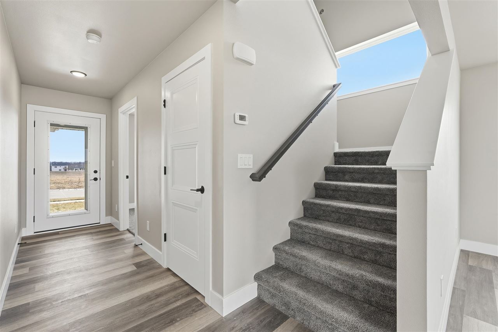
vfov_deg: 73.7
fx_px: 221
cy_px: 166
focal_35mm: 16
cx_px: 249
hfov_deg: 96.7
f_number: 9
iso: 250
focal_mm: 16
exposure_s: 1/250
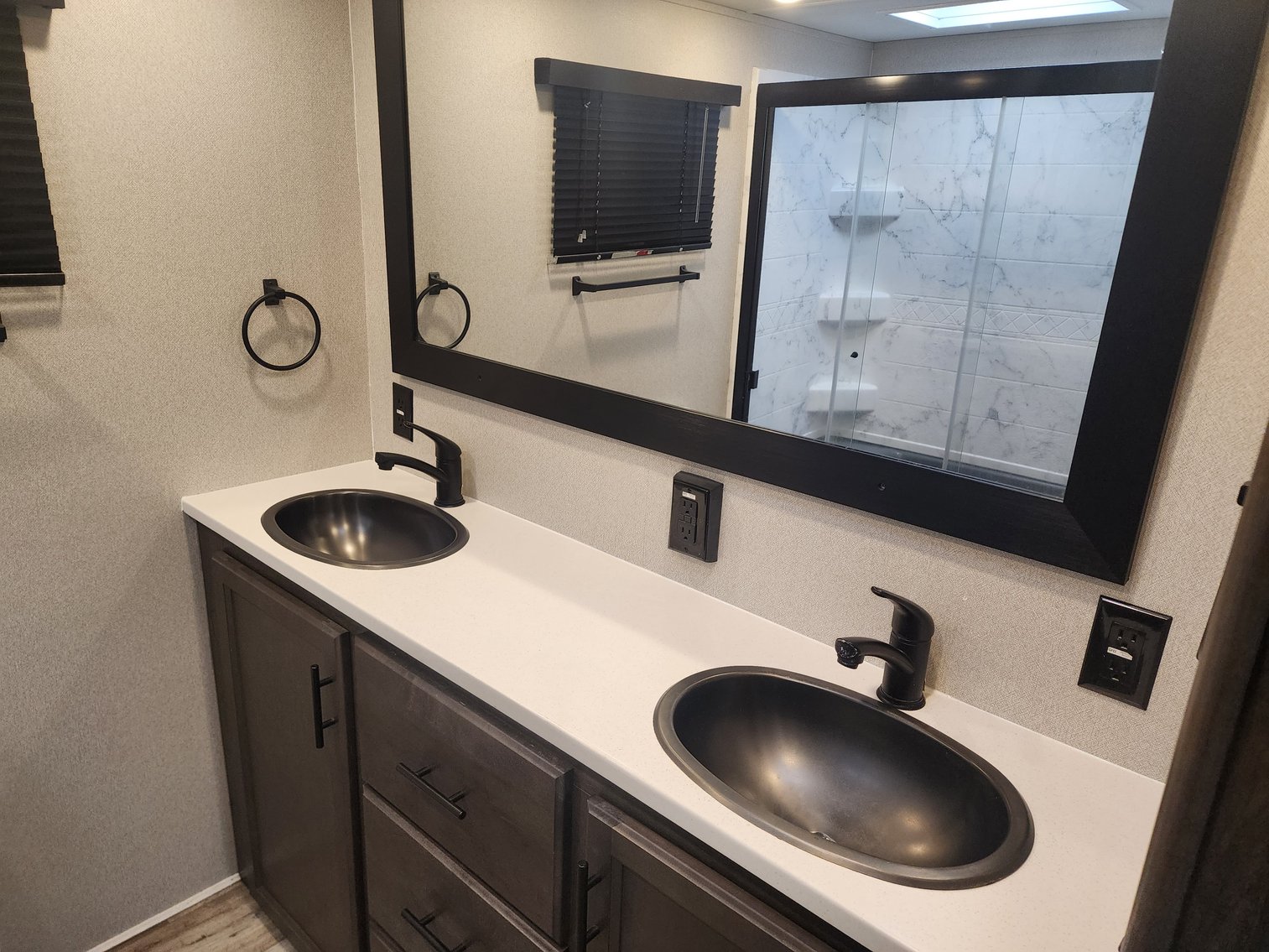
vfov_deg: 58.9
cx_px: 634
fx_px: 843
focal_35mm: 23
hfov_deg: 73.9
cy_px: 476
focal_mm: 6.4
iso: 200
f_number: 1.8
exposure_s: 1/120
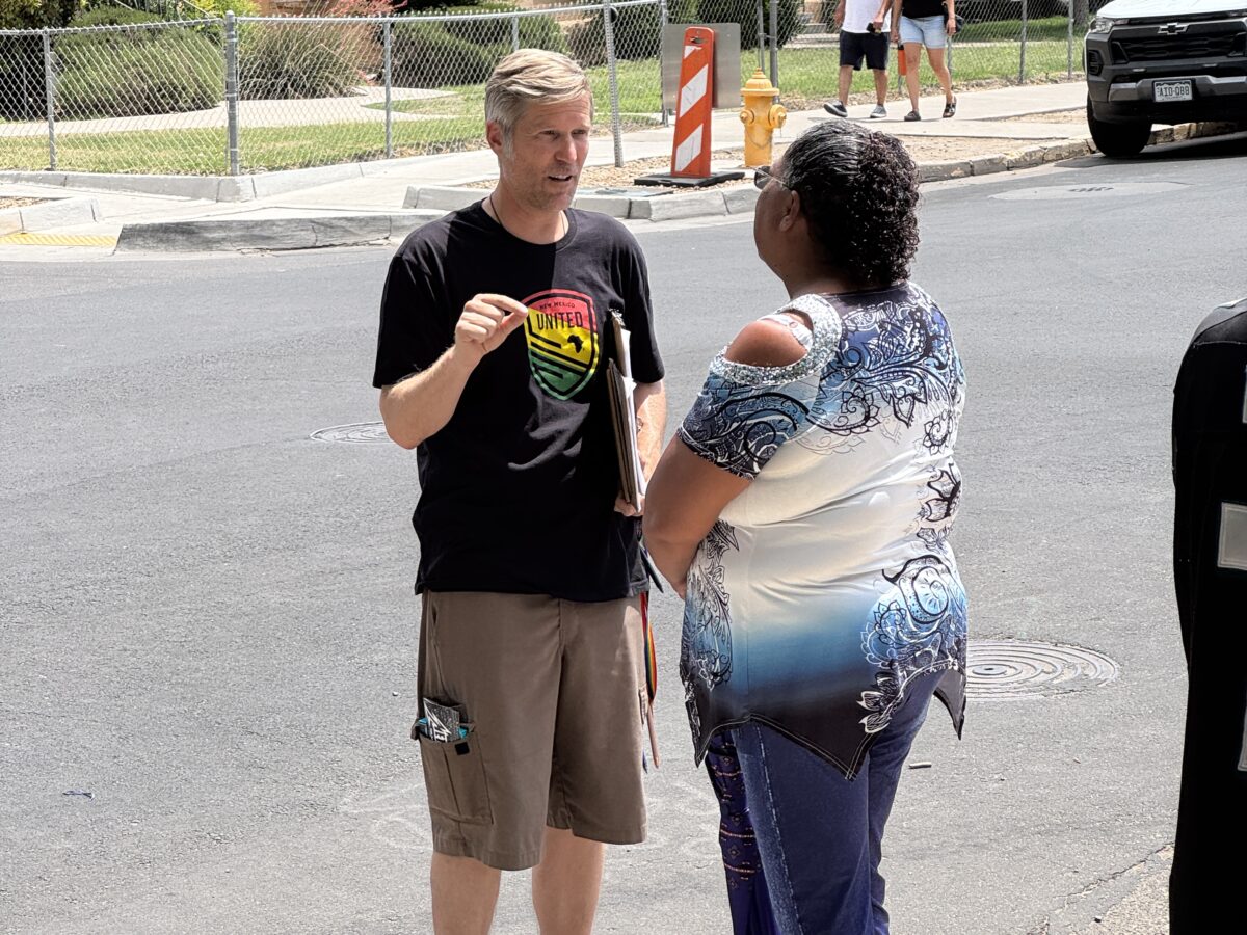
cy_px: 468
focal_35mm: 77
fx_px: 2774
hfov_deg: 25.3
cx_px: 624
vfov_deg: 19.1
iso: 25
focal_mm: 9
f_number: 2.8
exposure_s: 1/555
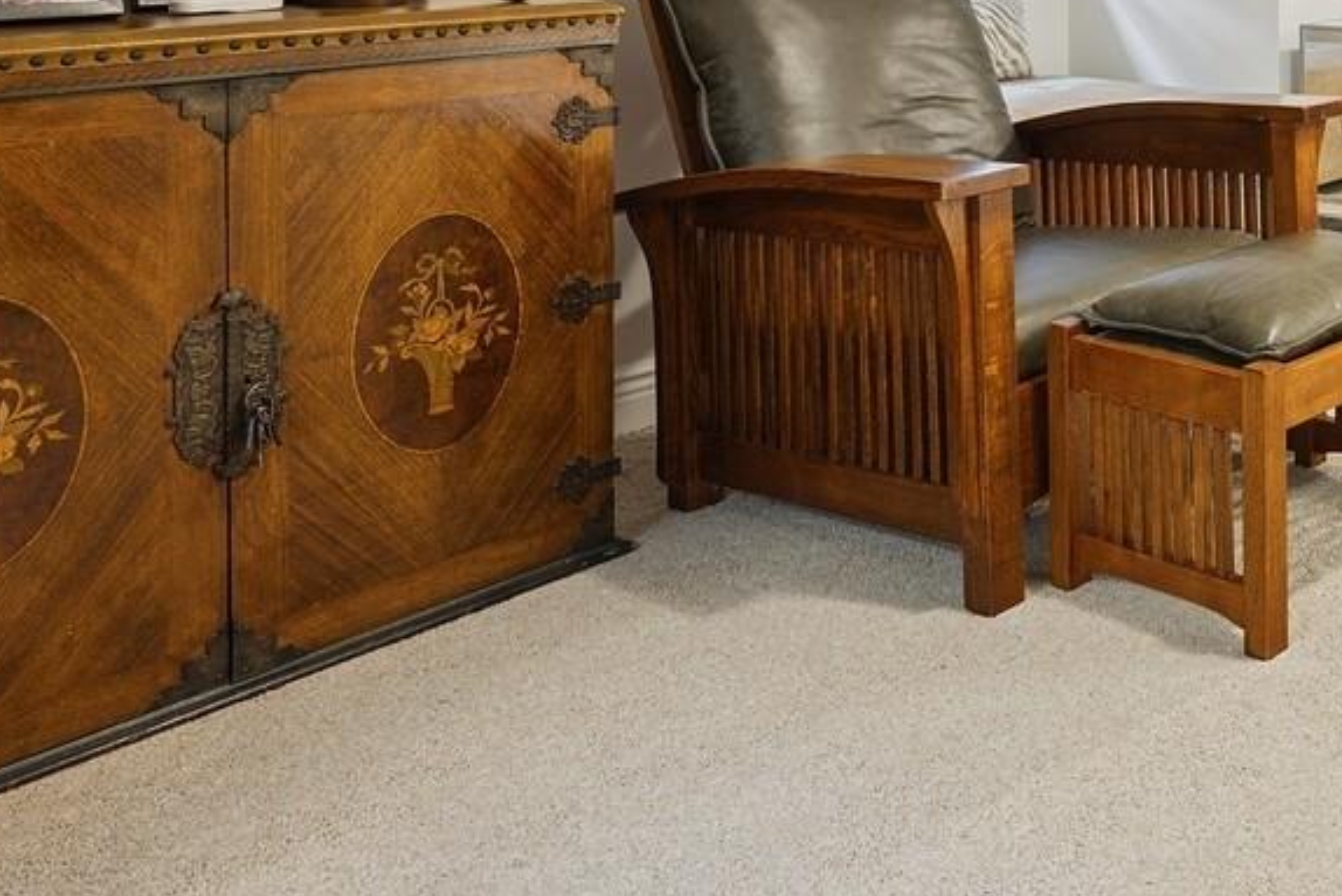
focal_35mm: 39
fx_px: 1454
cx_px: 1576
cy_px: -63
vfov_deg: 30.9
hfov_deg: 38.2
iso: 100
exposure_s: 3
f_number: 11
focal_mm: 14
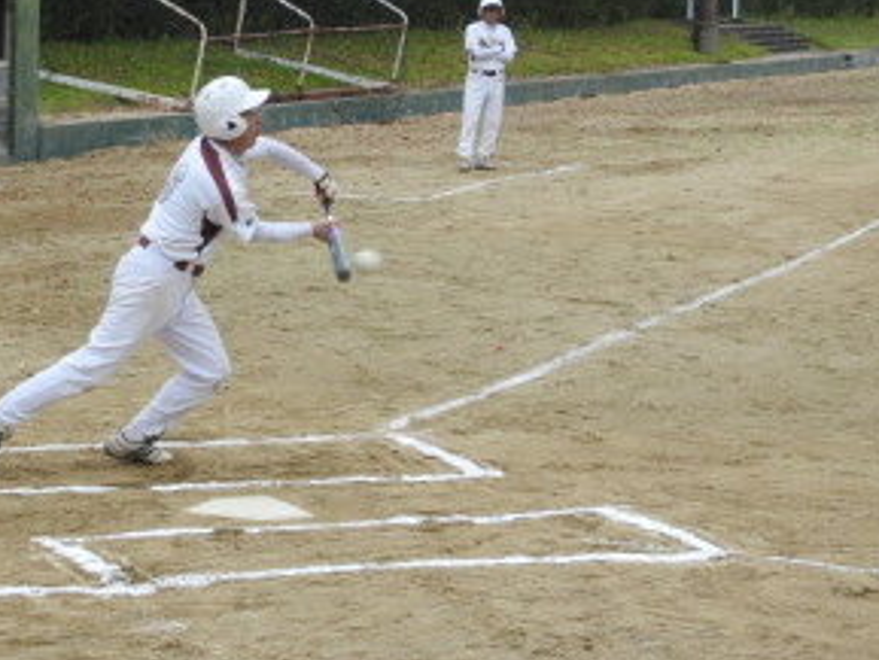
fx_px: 2896
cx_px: 152
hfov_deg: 17.1
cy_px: 304
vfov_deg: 13.0
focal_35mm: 114
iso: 100
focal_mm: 9.9
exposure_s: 1/400
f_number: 4
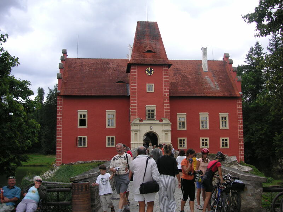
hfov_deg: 50.1
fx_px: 302
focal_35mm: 37
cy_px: 106
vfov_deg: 38.7
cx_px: 142
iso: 50
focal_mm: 6.1
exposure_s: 1/750
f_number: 2.8
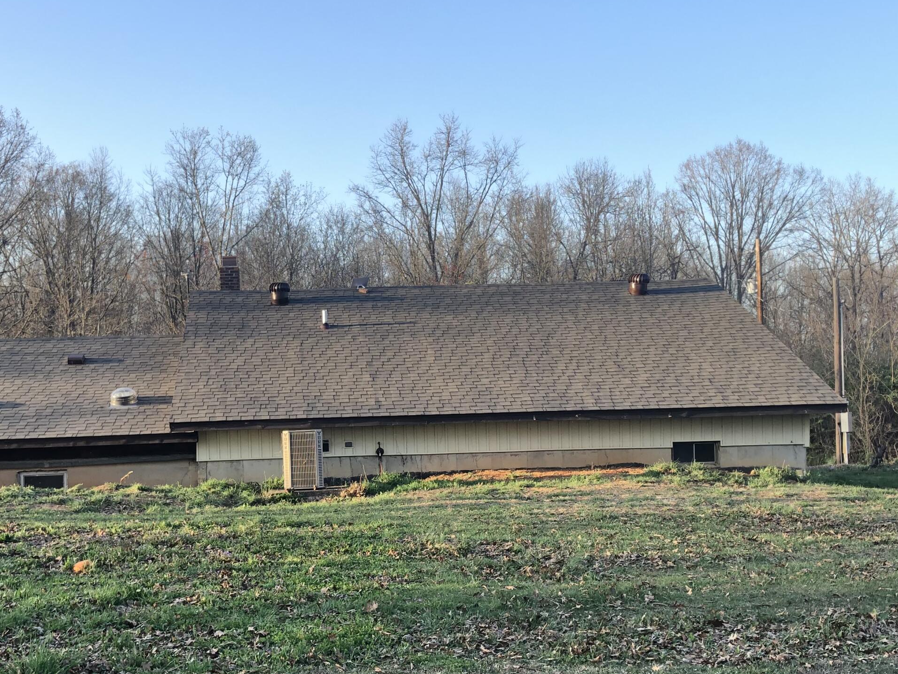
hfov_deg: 42.7
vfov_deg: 32.8
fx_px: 1142
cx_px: 351
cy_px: 396
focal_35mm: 44
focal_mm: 3.99
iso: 32
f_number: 1.8
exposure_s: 1/120
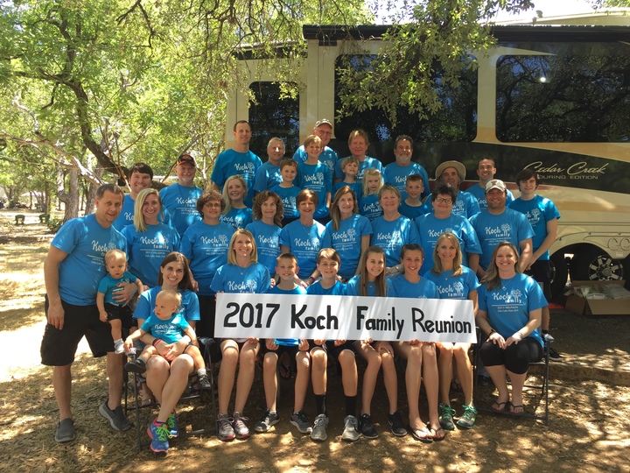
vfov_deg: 48.2
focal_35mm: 29
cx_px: 315
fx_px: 528
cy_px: 236
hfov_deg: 61.7
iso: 32
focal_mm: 4.15
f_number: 2.2
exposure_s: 1/120
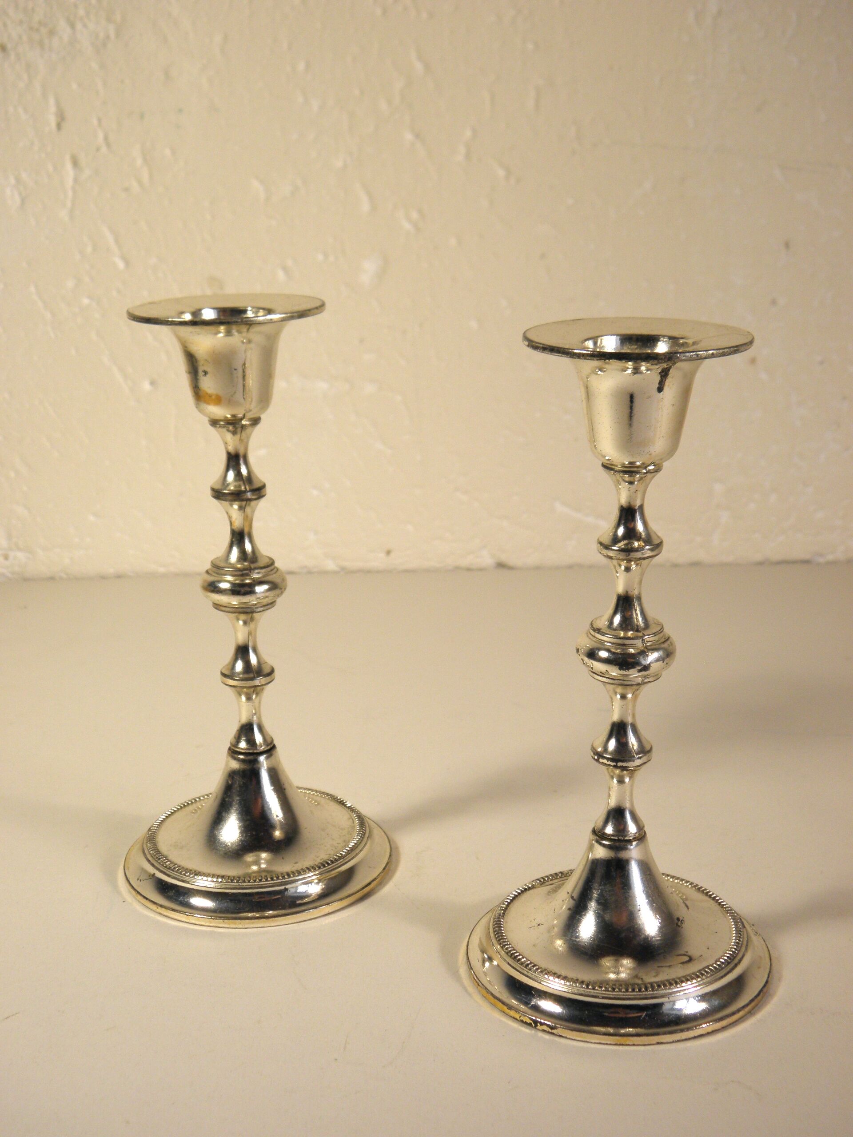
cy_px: 568
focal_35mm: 47
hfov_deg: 30.9
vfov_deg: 40.4
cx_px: 426
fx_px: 1544
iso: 100
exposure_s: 1/100
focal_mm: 8.6
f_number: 3.9
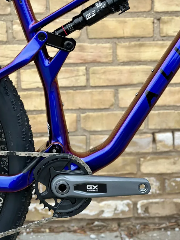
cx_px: 88
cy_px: 100
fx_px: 430
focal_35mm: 62
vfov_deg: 31.1
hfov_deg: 23.7
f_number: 1.78
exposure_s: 1/412
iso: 80
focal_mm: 6.86
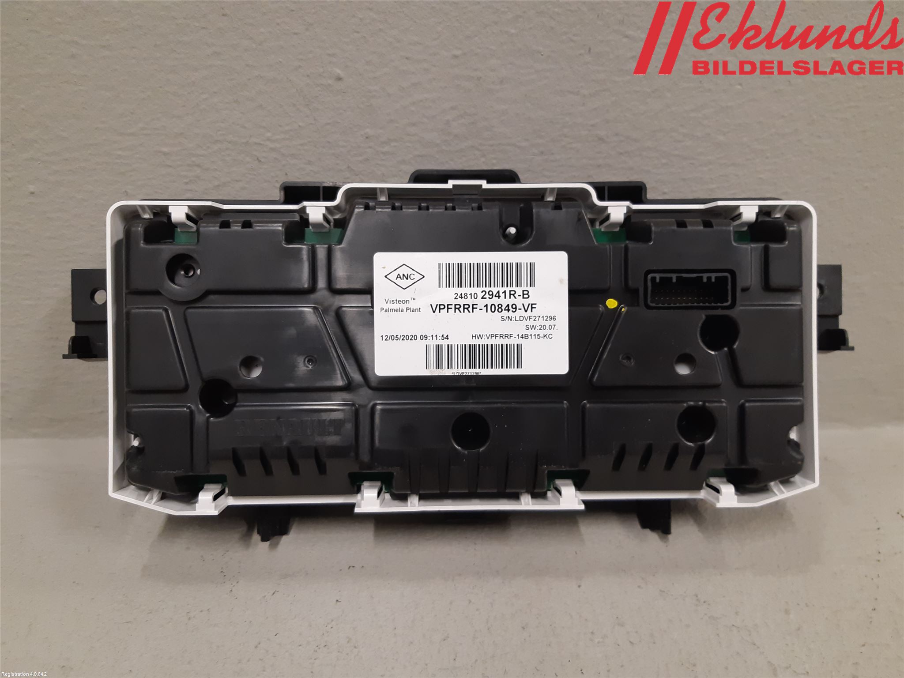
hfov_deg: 67.3
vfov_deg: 53.1
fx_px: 679
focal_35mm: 26
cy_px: 339
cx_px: 452
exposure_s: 1/50
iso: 160
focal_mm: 3.93
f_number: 1.7
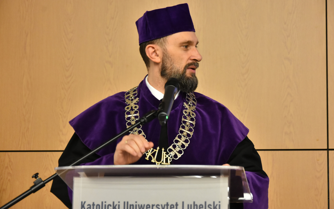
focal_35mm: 108
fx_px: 983
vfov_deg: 12.1
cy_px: 103
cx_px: 166
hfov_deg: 19.3
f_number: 5.3
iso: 1600
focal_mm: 70
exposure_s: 1/60
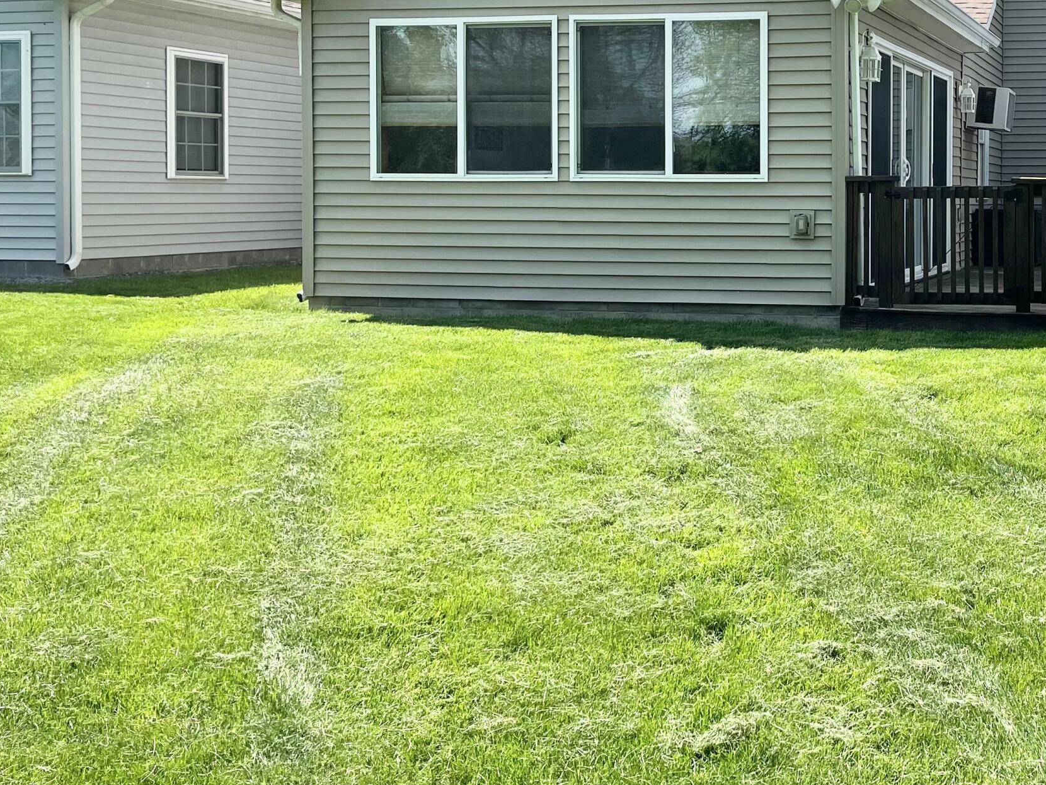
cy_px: 225
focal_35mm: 47
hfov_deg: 38.3
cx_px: 893
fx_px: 1420
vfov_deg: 30.5
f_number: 1.6
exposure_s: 1/2053
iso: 32
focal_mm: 4.2
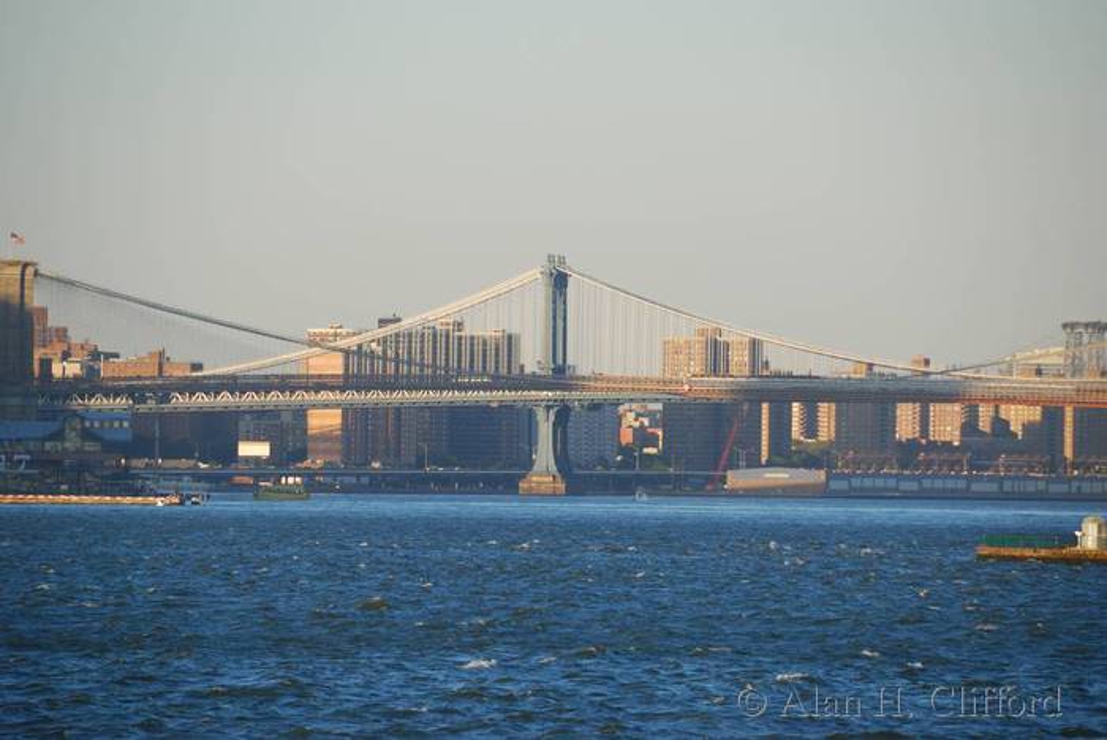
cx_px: 554
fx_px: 9232
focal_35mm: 300
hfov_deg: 6.9
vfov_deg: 4.6
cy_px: 370
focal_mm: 200
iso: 280
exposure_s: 1/500
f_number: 5.6
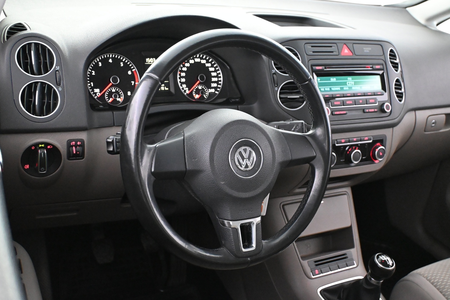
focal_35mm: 40
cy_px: 150
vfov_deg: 33.6
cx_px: 225
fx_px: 497
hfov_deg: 48.7
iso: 8000
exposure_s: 1/40
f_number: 4.5
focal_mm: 26.5
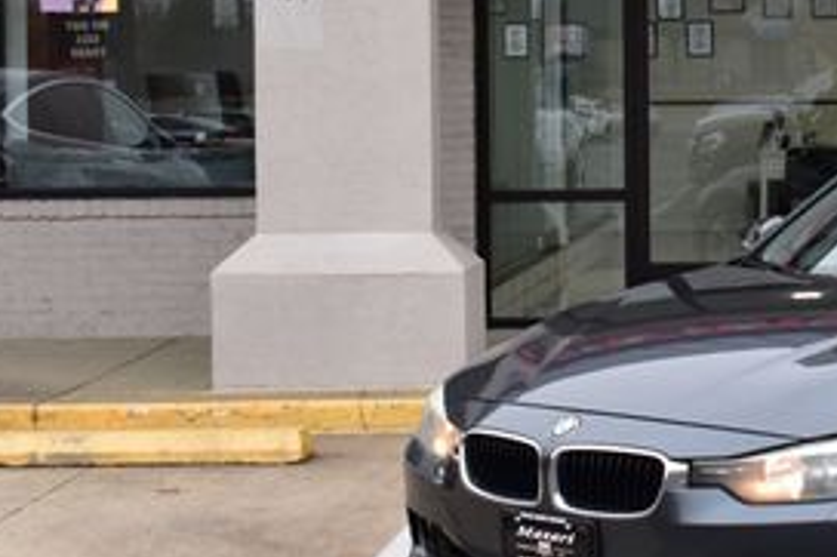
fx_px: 2626
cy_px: 105
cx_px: 963
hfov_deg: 17.4
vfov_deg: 12.1
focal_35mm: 113
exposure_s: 1/80
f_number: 9
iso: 400
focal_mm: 32
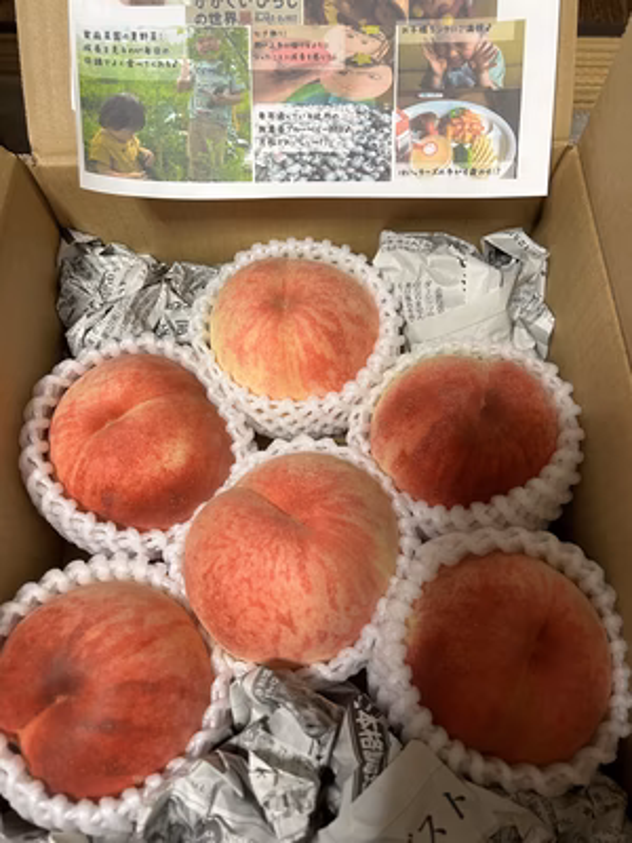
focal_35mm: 26
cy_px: 422
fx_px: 633
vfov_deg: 67.3
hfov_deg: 53.1
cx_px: 316
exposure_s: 1/50
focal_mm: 5.7
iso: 200
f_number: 1.5
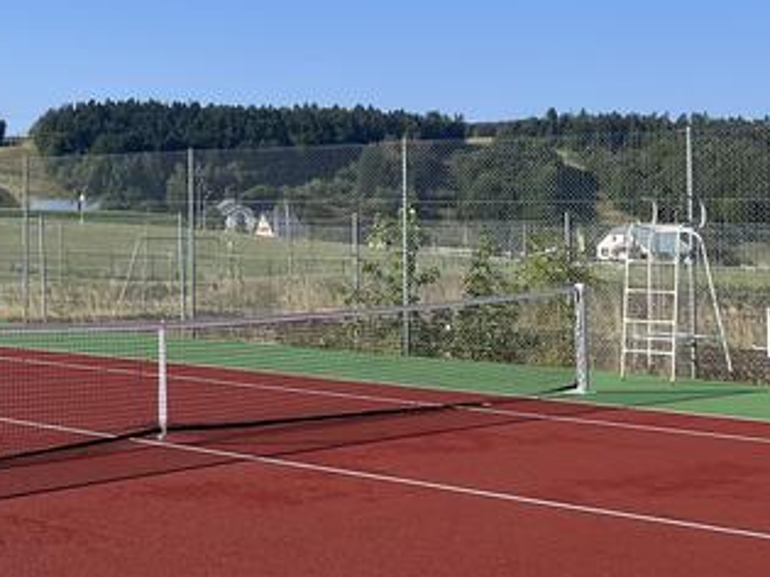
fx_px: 1468
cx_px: -68
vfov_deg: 22.0
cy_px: 137
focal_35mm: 66
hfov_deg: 27.1
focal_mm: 5.1
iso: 50
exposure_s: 1/2825
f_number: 1.6
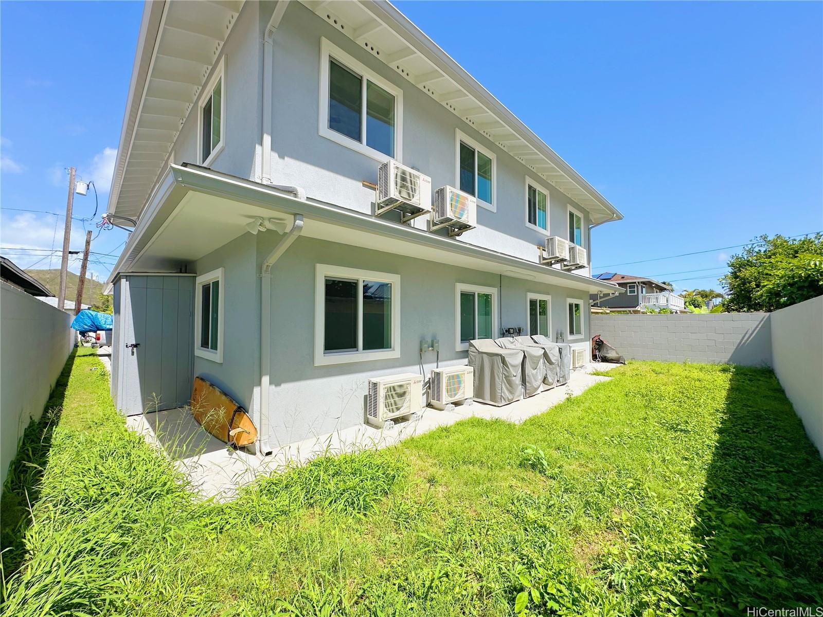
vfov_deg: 85.7
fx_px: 333
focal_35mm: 14
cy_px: 308
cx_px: 412
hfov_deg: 102.1
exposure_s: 1/2174
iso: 40
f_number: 2.2
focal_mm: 2.22
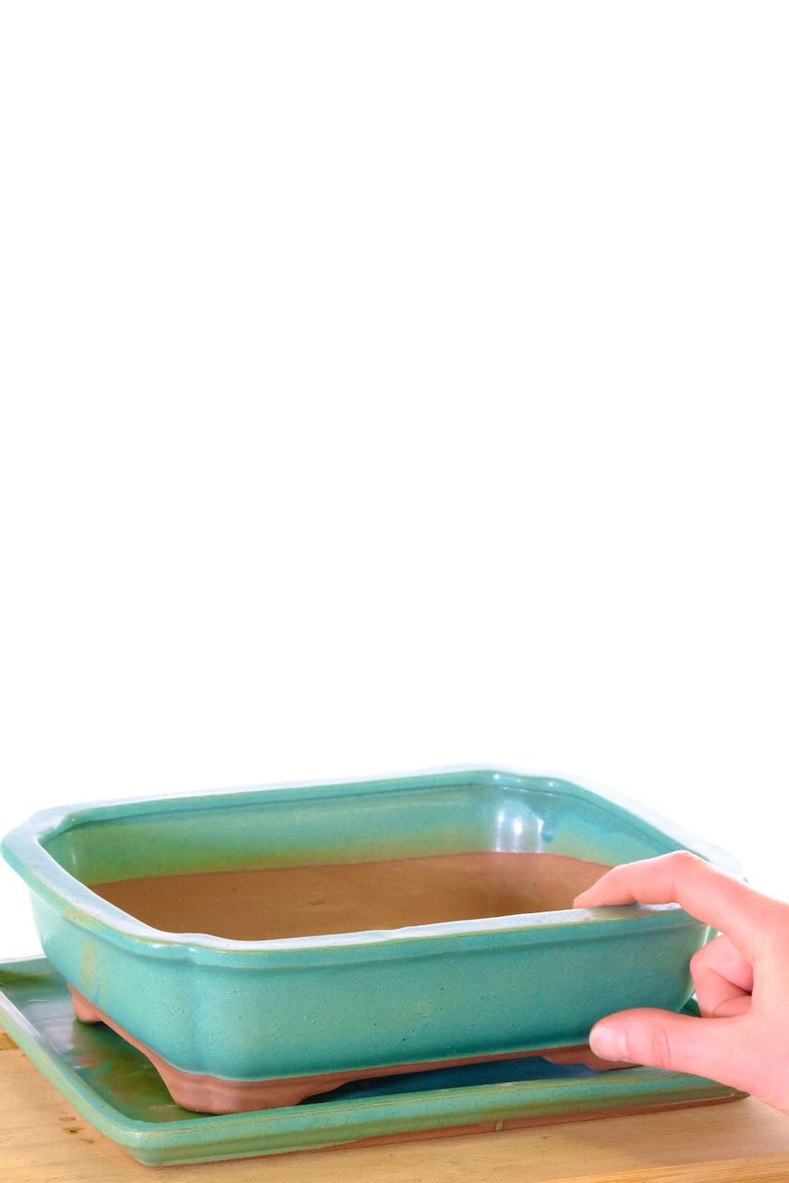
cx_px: 394
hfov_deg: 11.7
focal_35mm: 117
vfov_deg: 17.5
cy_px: 592
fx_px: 3844
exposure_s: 1/8
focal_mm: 77.9
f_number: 13
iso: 2500
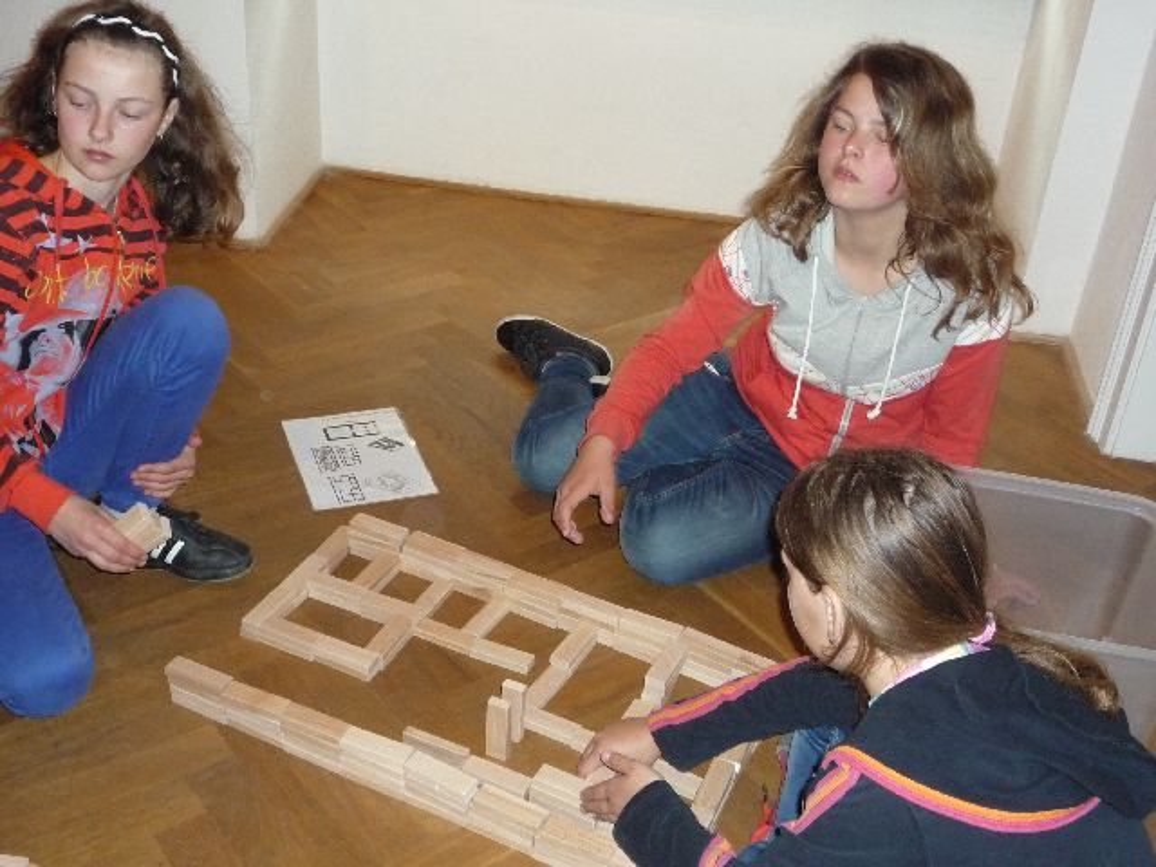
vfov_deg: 36.0
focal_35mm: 40
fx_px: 1336
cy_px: 434
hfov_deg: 46.8
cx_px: 578
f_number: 4.3
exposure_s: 1/30
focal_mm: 7
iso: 400
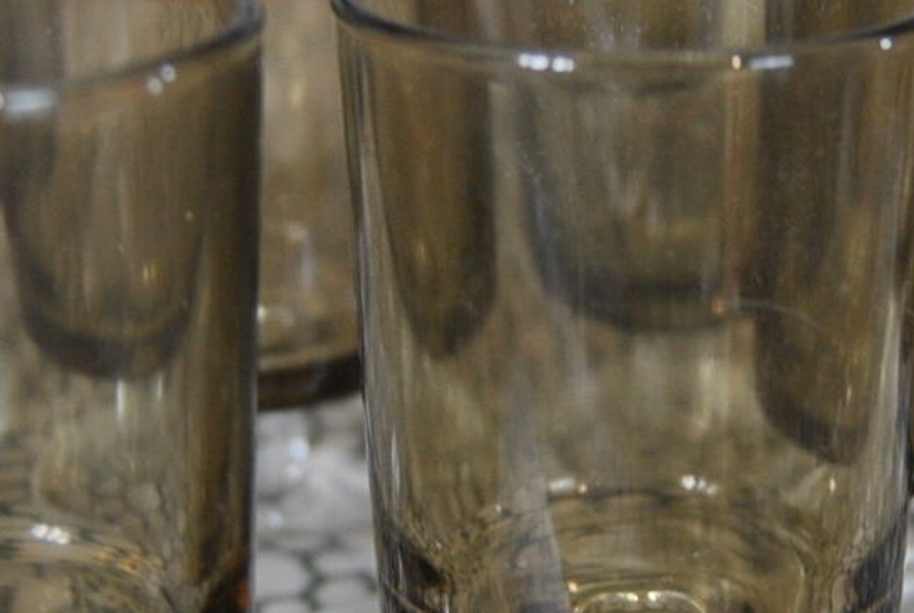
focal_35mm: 117
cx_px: 544
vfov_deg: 11.7
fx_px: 2975
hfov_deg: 17.5
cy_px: 380
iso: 320
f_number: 3.5
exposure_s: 1/30
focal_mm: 22
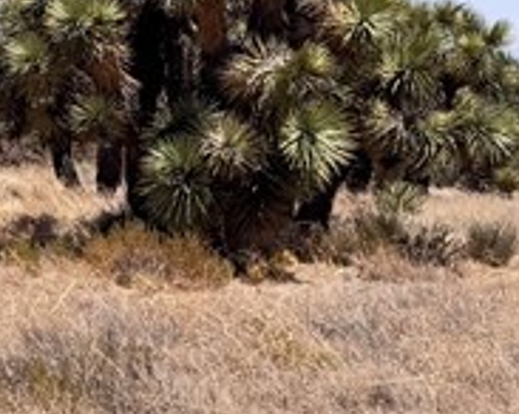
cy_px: 150
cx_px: -499
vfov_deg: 11.8
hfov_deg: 12.9
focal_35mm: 131
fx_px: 2010
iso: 80
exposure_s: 1/2105
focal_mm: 6.76
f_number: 1.78
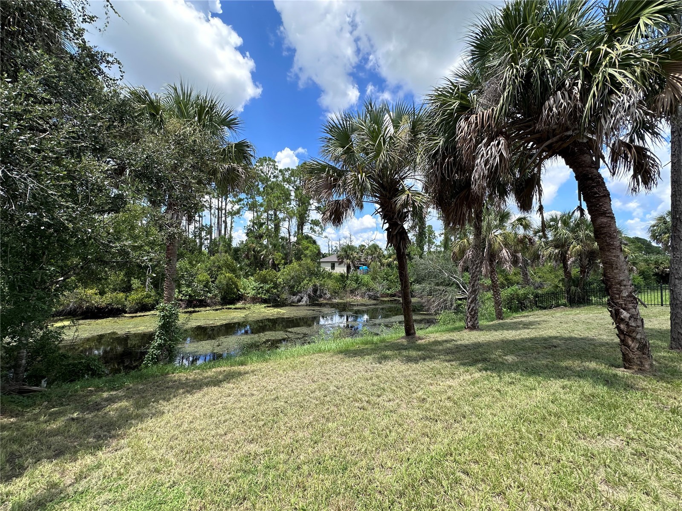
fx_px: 276
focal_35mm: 14
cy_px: 256
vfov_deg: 85.7
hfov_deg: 102.1
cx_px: 341
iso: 40
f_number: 2.2
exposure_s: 1/855
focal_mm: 2.22
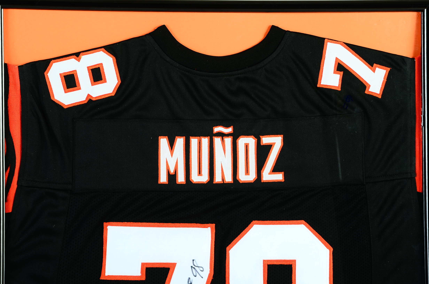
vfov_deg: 13.0
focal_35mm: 105
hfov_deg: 19.5
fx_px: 1249
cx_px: 214
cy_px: 142
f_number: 13
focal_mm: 70
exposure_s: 1/160
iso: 100
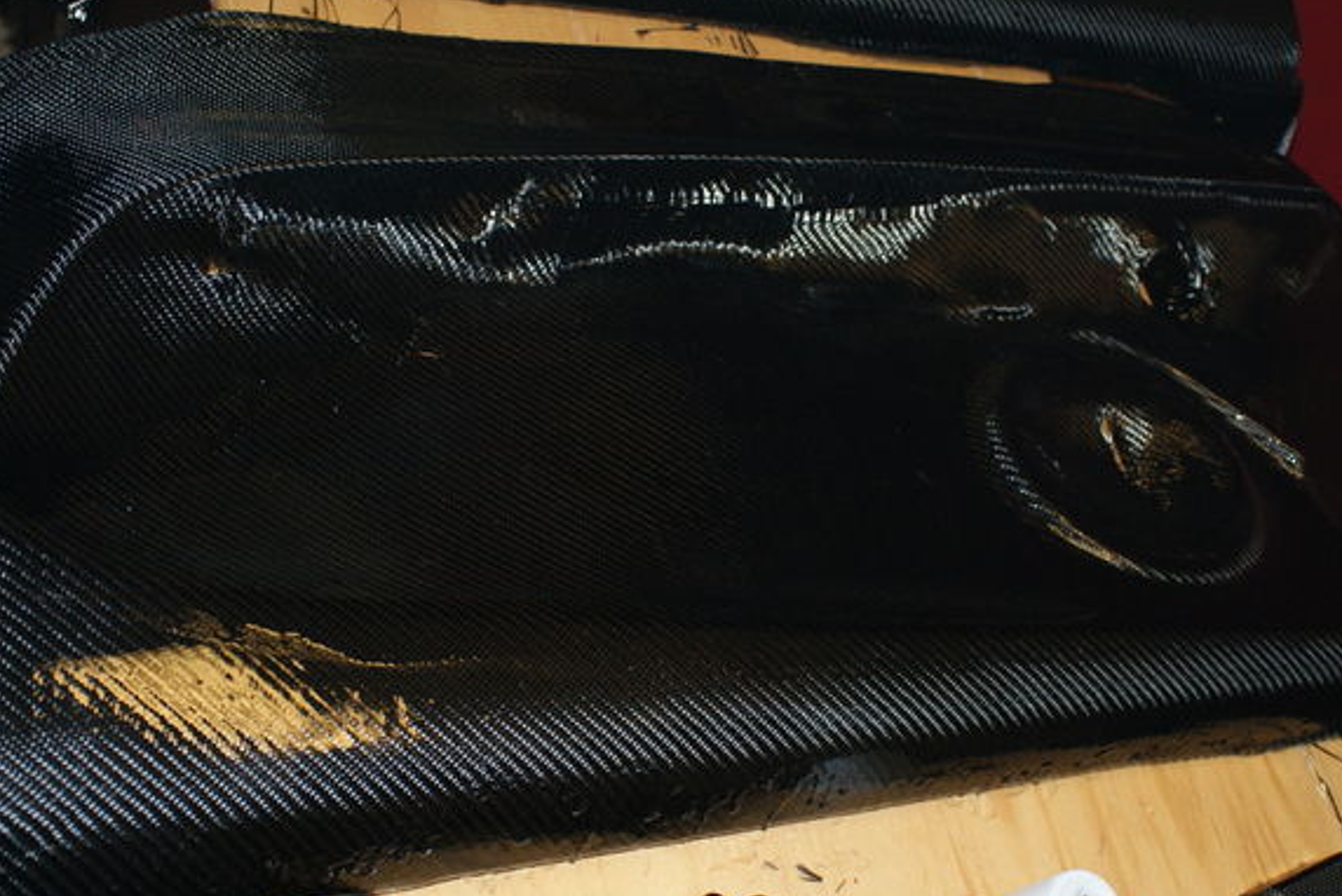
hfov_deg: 41.8
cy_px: 450
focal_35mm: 47
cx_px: 741
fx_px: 1753
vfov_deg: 28.7
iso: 400
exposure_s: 1/60
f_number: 5.6
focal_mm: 28
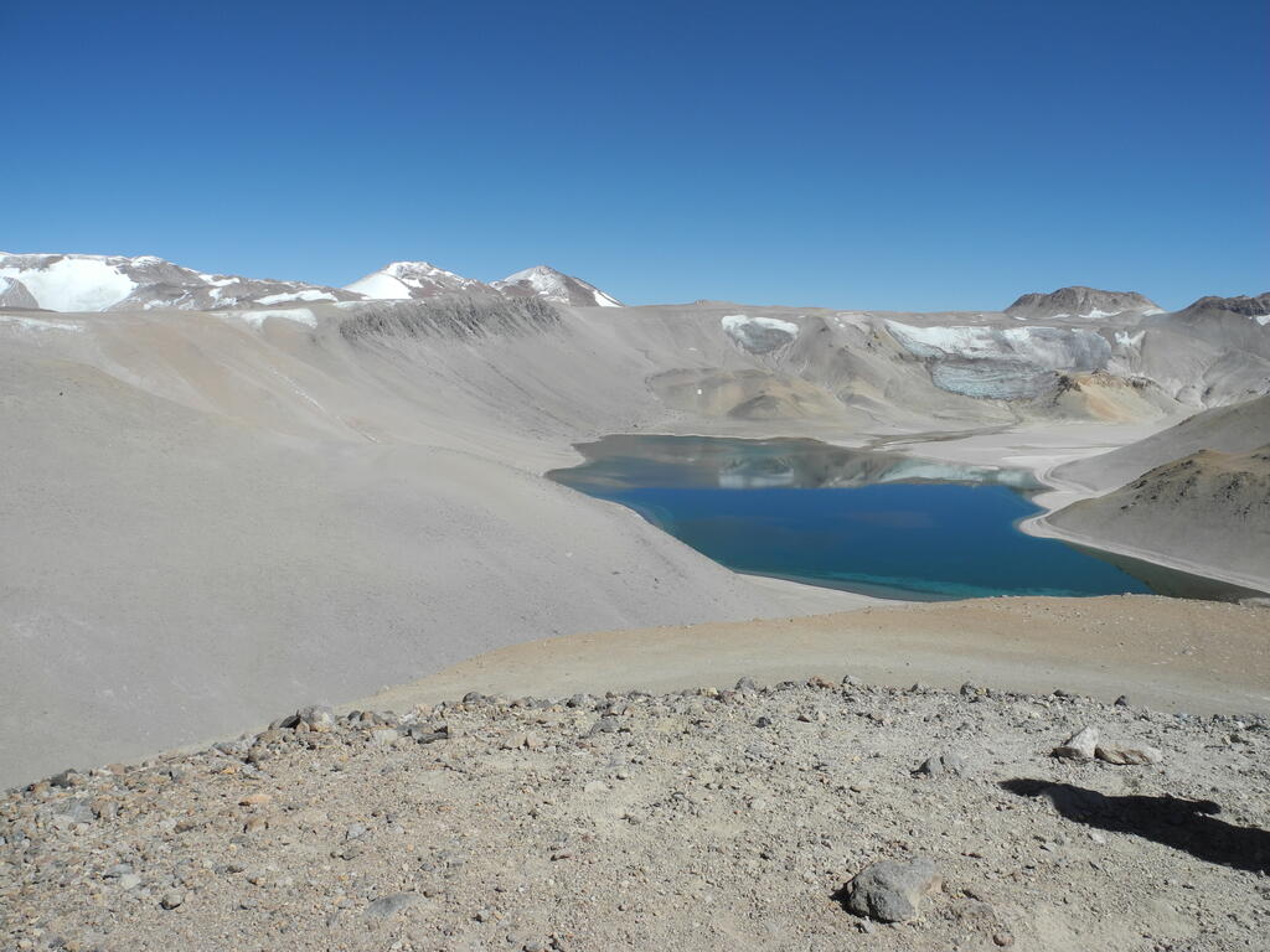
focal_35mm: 28
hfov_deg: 63.4
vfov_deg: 49.7
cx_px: 635
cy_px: 476
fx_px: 1027
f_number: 5.6
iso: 100
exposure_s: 1/800
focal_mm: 6
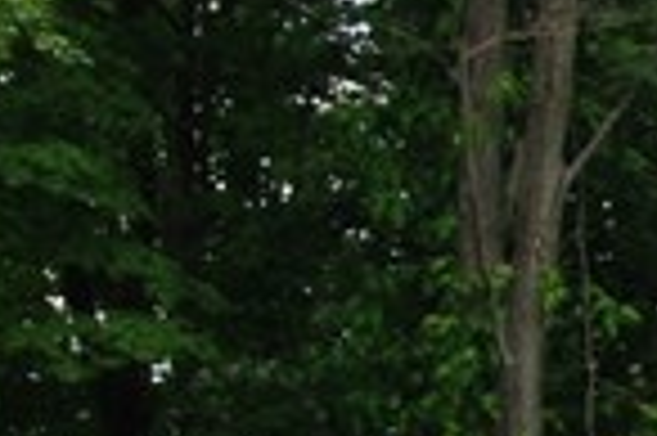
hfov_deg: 5.9
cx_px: 2315
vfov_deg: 4.4
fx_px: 5688
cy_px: 656
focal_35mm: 312
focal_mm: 28
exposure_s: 1/160
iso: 400
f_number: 6.3
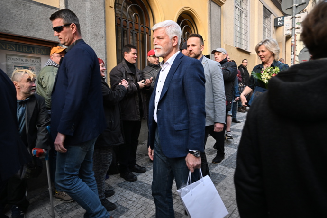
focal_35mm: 24
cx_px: 164
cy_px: 109
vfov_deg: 53.1
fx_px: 218
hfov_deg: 73.7
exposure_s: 1/320
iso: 1600
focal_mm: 24
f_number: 4.5
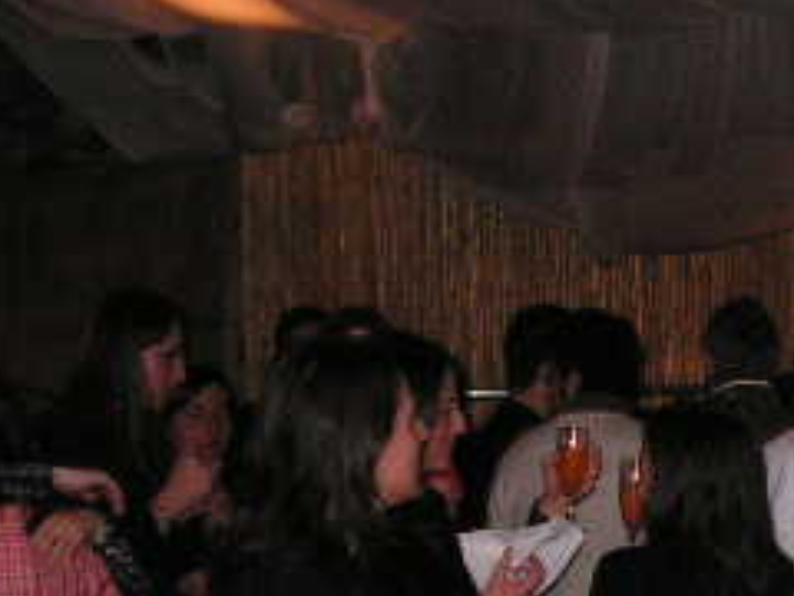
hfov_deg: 19.7
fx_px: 2202
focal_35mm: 96
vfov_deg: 15.3
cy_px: 440
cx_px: 847
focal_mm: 6
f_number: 3.2
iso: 200
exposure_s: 1/40
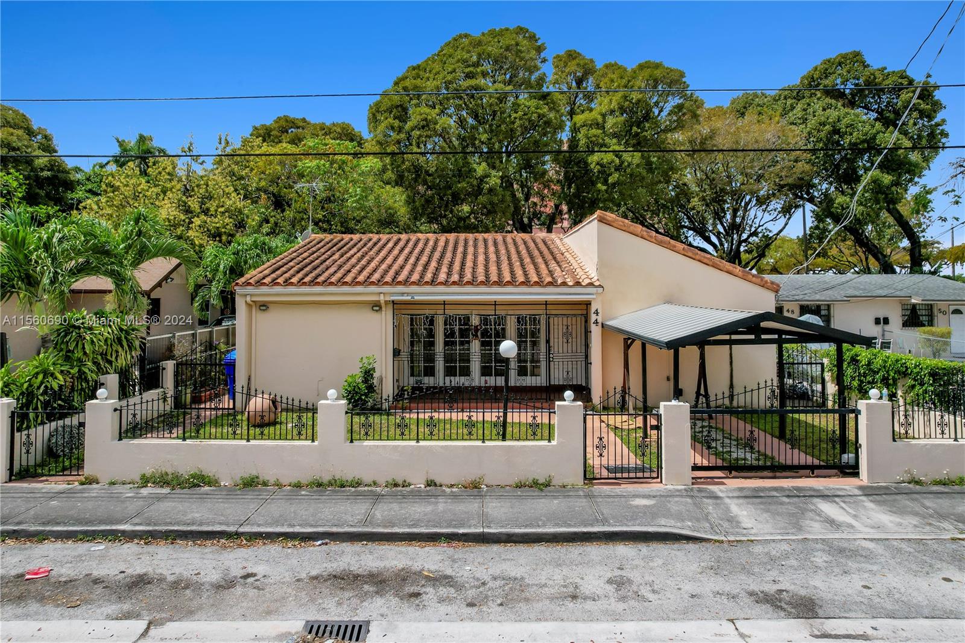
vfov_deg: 57.2
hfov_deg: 78.6
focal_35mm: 22
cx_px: 482
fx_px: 590
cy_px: 322
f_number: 2.8
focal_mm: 8.38
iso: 100
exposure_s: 1/4000
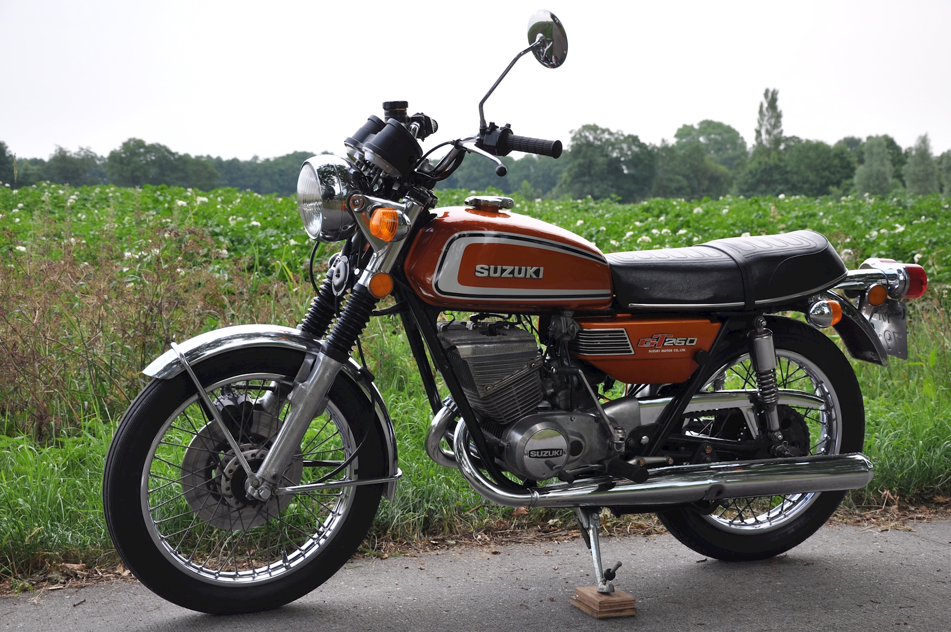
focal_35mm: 57
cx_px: 476
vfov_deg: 23.7
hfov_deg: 35.1
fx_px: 1504
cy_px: 316
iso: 200
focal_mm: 38
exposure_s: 1/160
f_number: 6.3
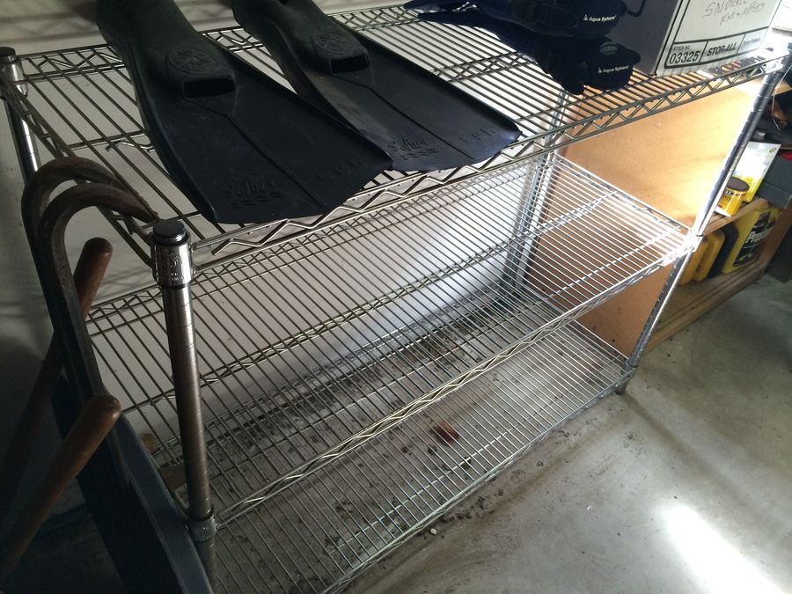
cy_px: 297
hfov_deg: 60.0
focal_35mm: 30
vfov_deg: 46.8
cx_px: 396
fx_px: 686
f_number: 2.2
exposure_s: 1/30
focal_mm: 4.12
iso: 50
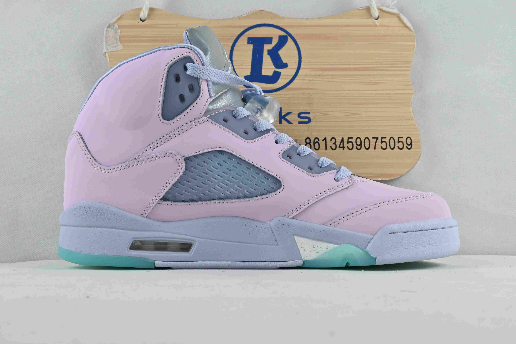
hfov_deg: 41.7
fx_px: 677
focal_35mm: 47
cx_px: 258
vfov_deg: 28.5
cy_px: 172
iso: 1000
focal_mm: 31.5
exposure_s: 1/160
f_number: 10
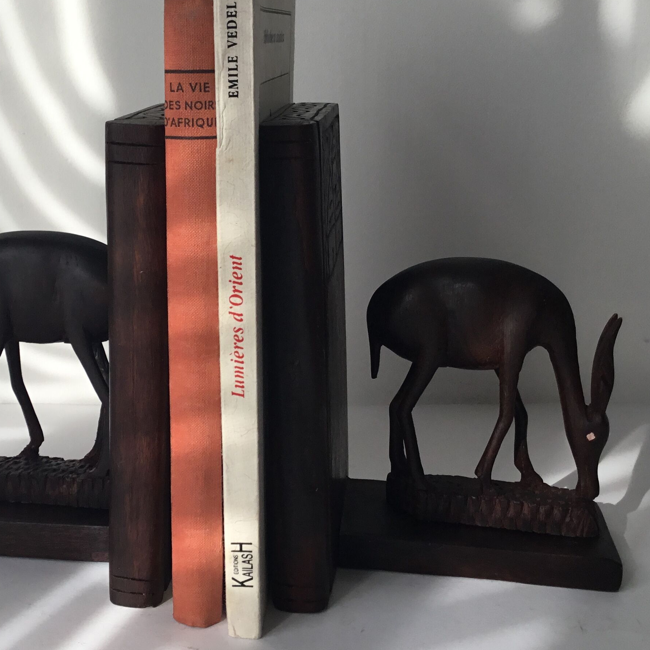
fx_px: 1062
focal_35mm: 50
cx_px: 239
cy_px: 300
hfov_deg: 33.8
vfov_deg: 34.0
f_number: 2.4
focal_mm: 3.3
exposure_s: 1/260
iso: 25
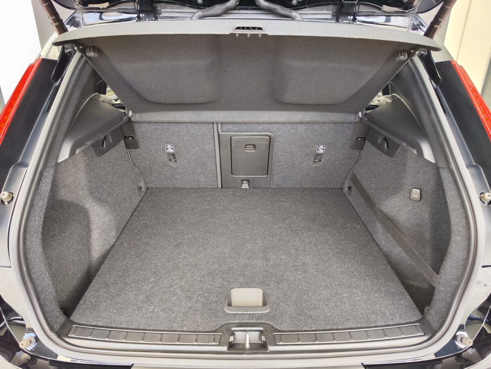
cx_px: 246
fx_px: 326
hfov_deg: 73.9
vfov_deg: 58.9
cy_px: 184
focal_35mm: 23
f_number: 1.69
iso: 271
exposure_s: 1/100
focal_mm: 7.01
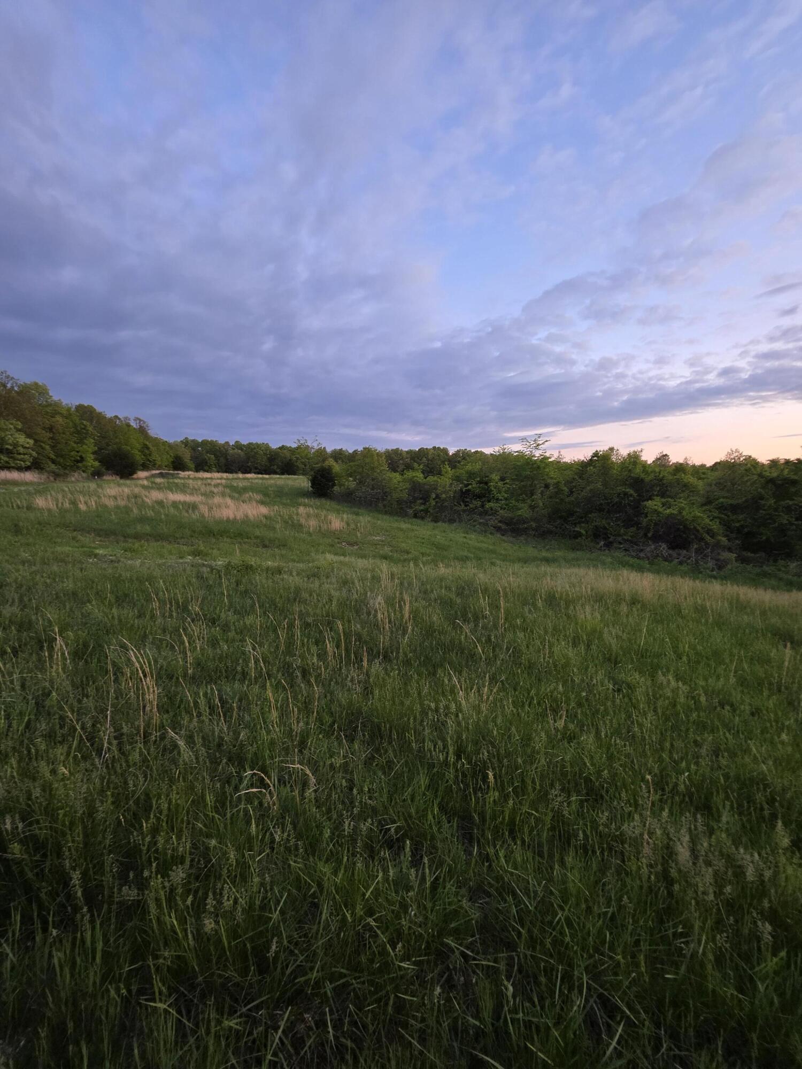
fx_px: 402
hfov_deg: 89.9
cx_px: 401
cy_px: 534
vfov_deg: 106.2
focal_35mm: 13
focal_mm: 2.2
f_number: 1.9
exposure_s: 1/60
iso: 200
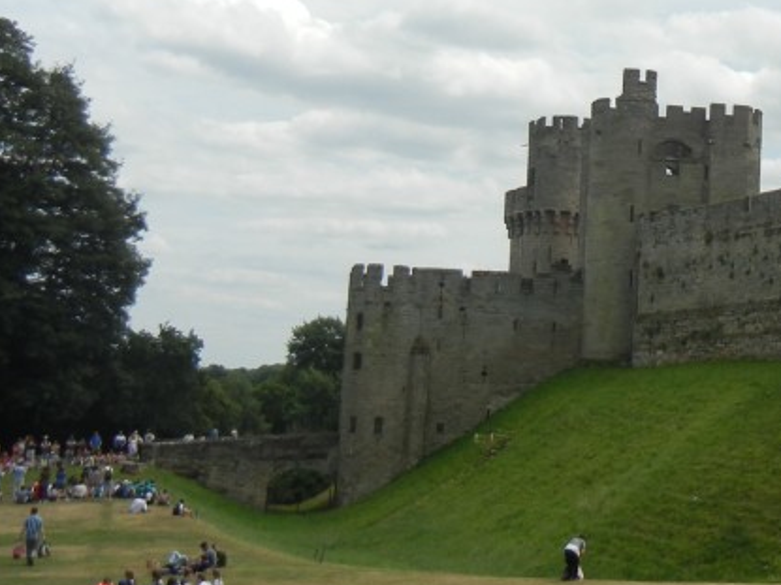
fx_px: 1669
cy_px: 128
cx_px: 839
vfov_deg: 19.7
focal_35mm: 74
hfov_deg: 24.7
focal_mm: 5.4
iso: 160
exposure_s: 1/536
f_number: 7
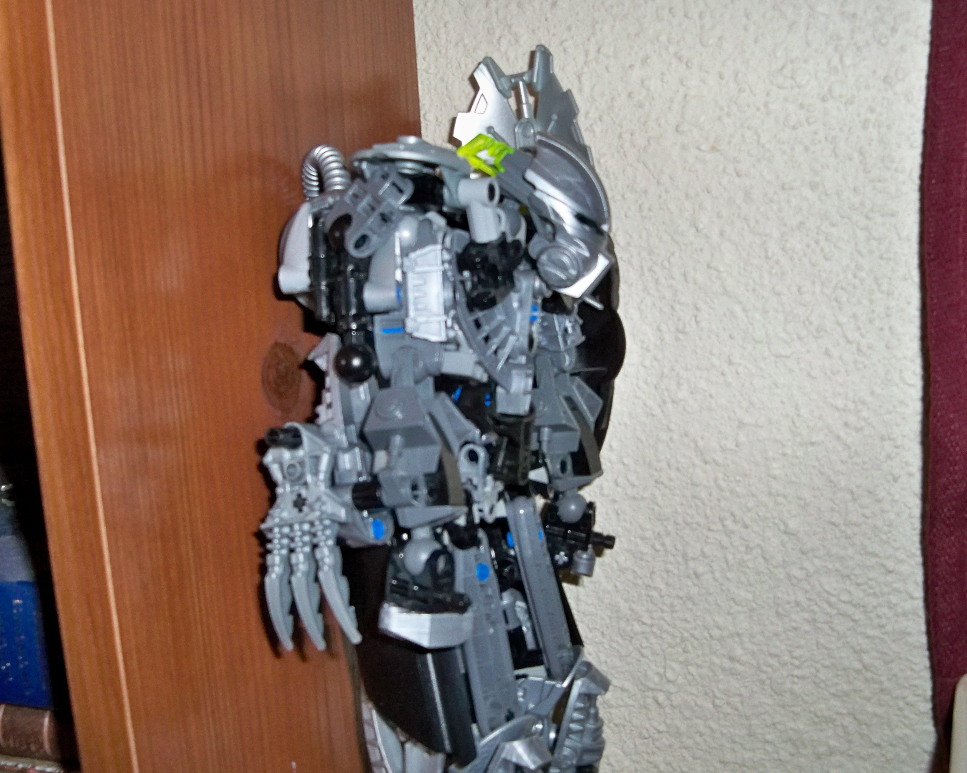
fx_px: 1288
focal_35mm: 45
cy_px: 444
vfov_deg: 33.4
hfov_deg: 41.1
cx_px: 527
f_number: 3.5
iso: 200
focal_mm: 6.2
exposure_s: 1/30
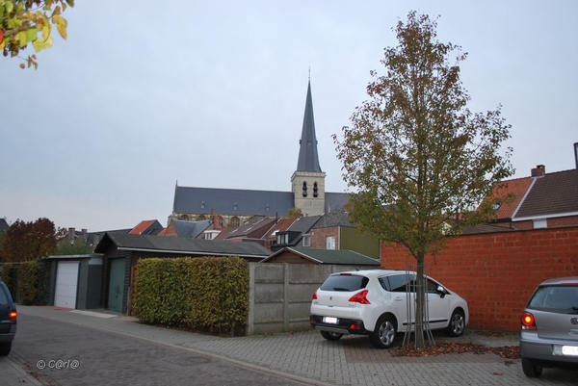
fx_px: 434
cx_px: 289
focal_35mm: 27
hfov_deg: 67.3
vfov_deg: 48.0
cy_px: 193
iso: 200
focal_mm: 18
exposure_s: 1/80
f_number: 3.8
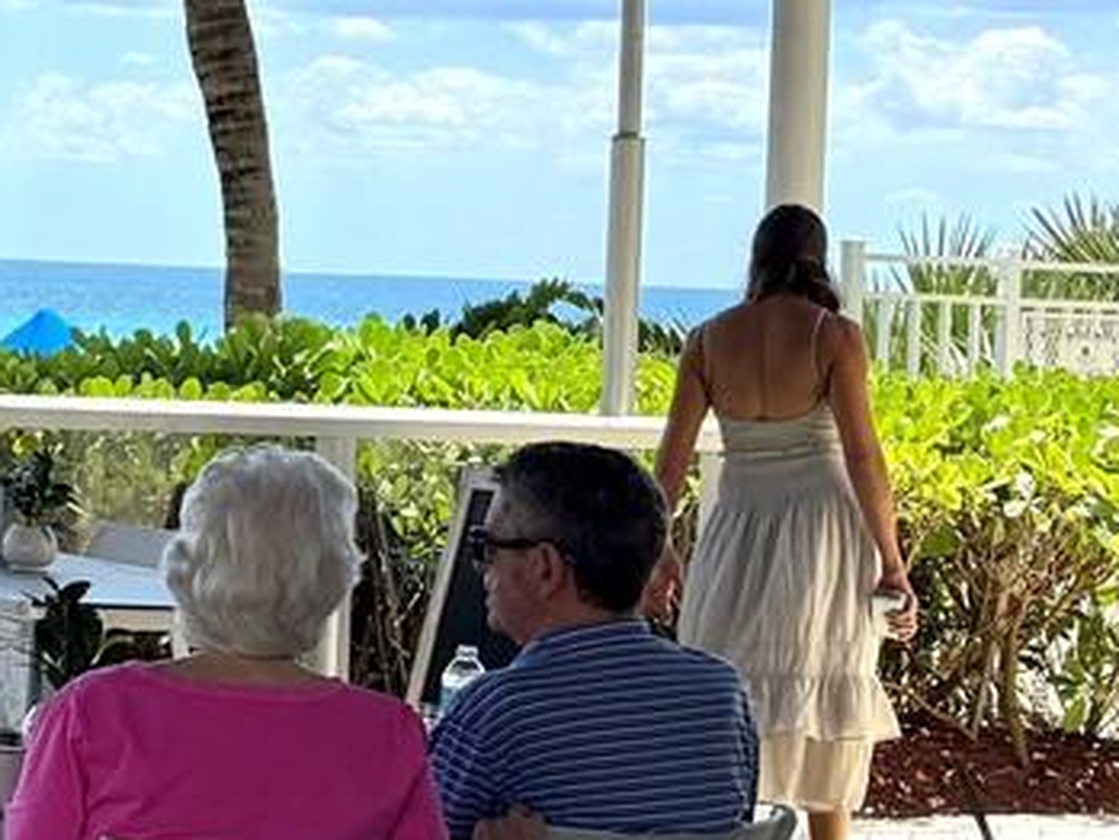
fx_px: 3557
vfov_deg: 13.4
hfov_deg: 15.7
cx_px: -782
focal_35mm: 110
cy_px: 231
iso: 80
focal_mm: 6.76
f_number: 1.78
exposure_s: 1/3953
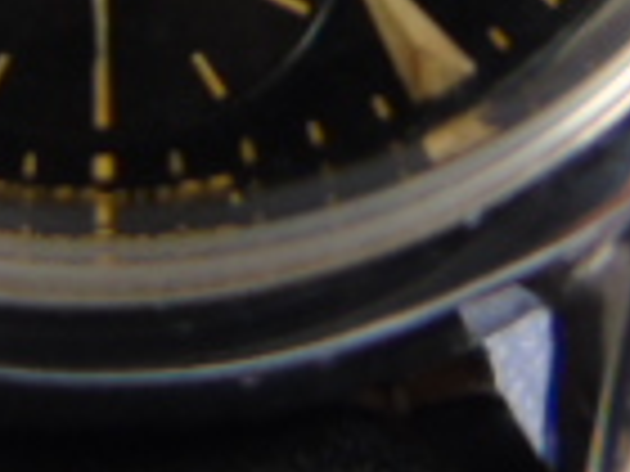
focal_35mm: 114
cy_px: -274
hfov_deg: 17.0
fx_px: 2075
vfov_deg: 12.3
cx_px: 36
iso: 160
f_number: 3.4
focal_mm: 4.4
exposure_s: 1/30
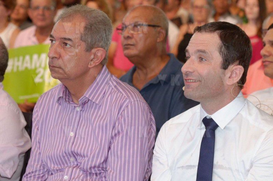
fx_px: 1362
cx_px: 136
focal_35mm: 180
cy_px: 90
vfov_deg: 7.6
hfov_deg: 11.4
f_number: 5.6
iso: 800
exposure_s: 1/40
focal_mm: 120
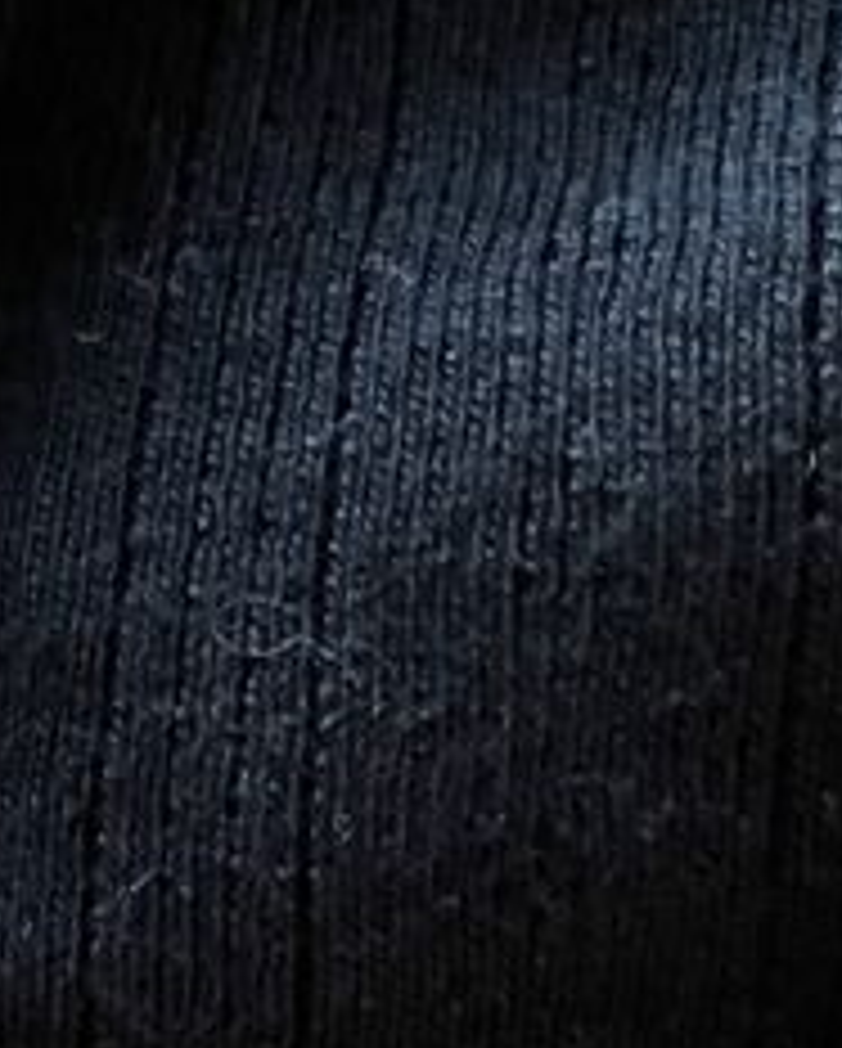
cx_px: -432
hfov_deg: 12.6
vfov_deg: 14.7
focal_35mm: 116
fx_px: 3606
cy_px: 1810
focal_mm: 5.1
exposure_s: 1/30
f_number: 1.6
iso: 640
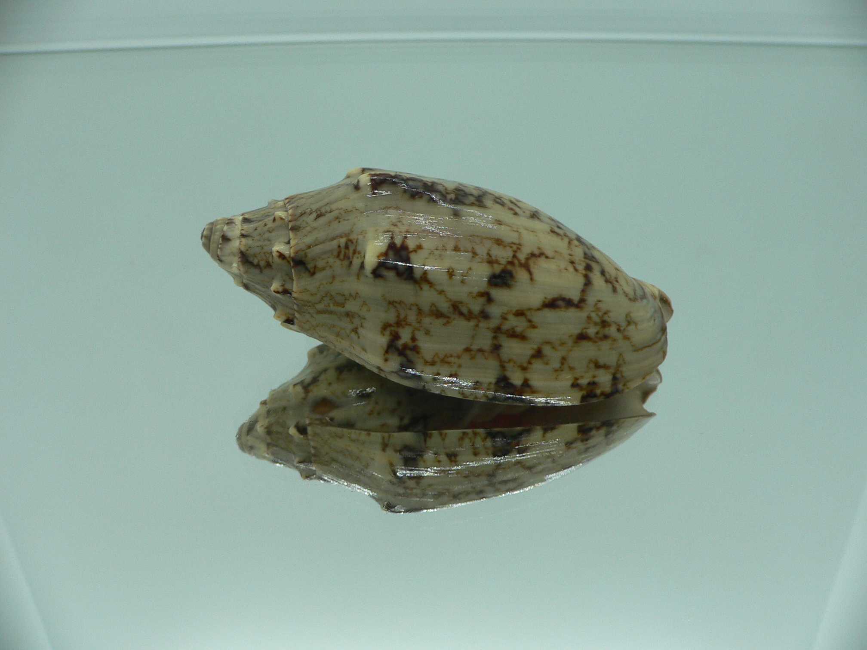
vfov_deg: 40.7
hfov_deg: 52.6
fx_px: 877
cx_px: 434
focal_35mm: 35
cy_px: 325
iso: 80
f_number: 2.8
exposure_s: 1/60
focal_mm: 4.6
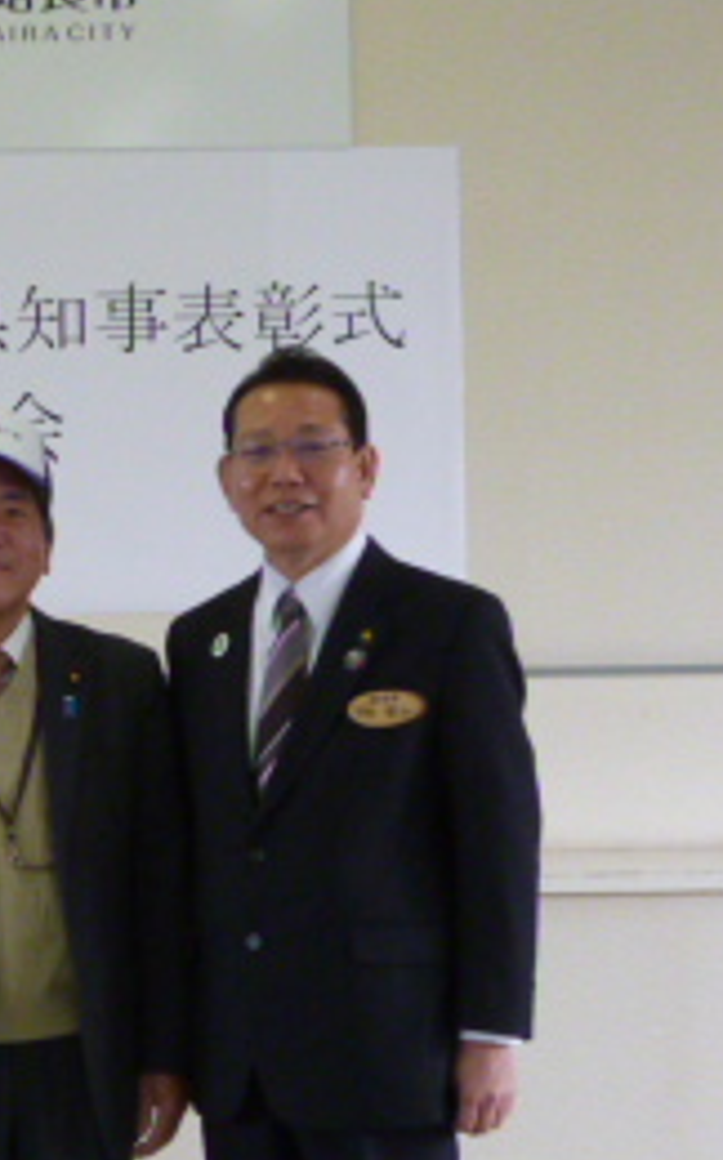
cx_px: -330
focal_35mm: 115
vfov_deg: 18.1
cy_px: 718
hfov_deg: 11.0
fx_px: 3634
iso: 400
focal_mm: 7.9
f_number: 3.3
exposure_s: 1/80
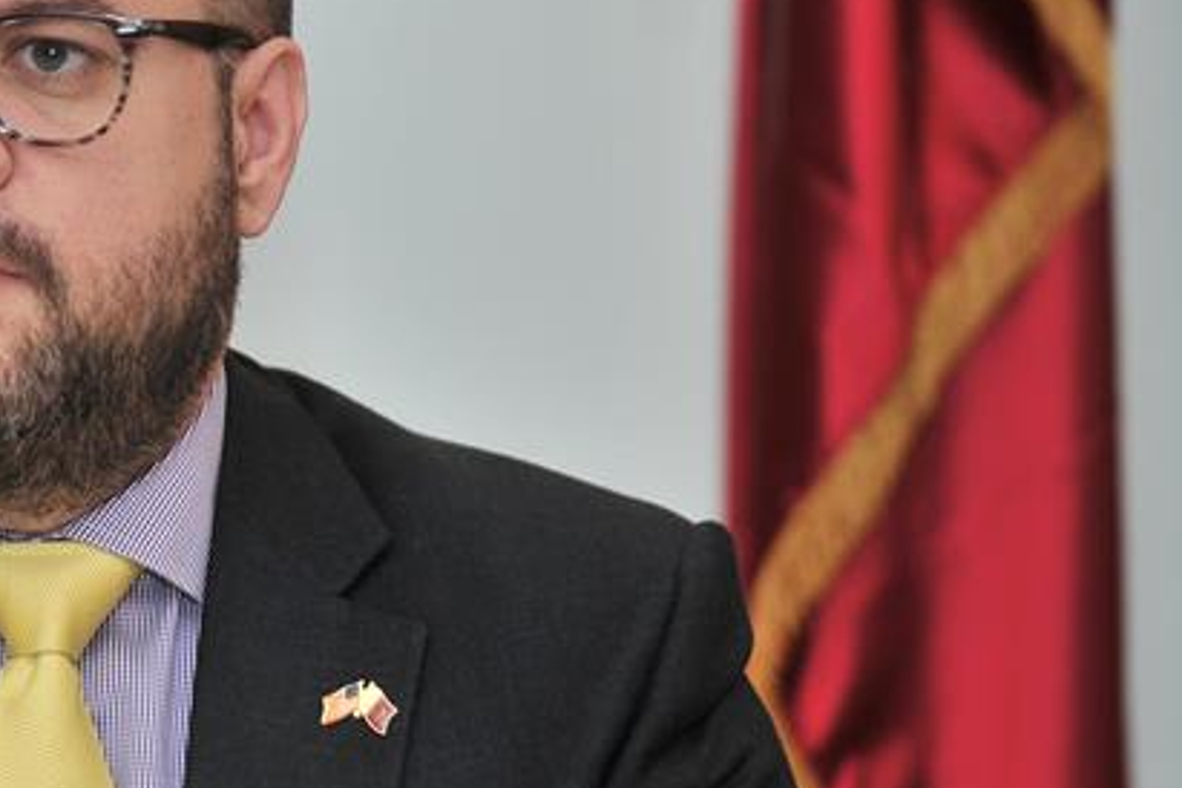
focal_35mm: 224
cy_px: 591
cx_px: -55
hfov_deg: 9.1
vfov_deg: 6.1
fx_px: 7354
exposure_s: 1/160
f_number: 2.8
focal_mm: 90
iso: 400
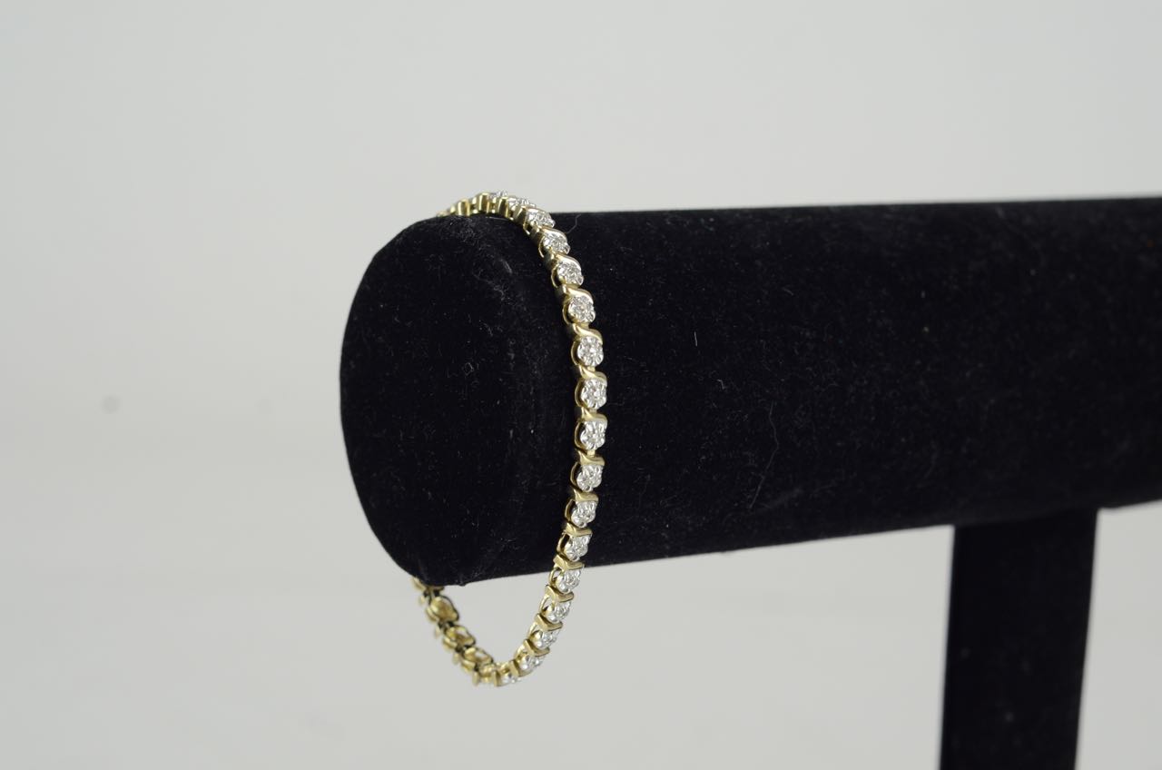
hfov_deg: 27.0
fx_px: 2416
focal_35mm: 75
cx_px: 581
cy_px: 385
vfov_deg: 18.1
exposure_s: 1/125
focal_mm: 50
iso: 640
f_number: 5.6
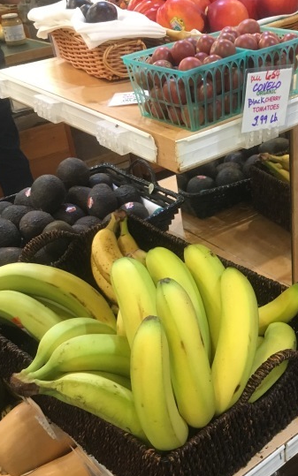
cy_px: 283
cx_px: 241
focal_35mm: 45
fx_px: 585
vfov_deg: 44.2
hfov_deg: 28.0
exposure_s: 1/24
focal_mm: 4.15
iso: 200
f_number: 2.2
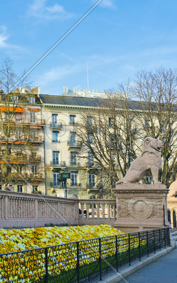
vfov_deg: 27.8
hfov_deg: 16.9
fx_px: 571
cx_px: -28
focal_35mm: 74
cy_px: 128
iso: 100
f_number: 4.8
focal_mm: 28
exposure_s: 1/250
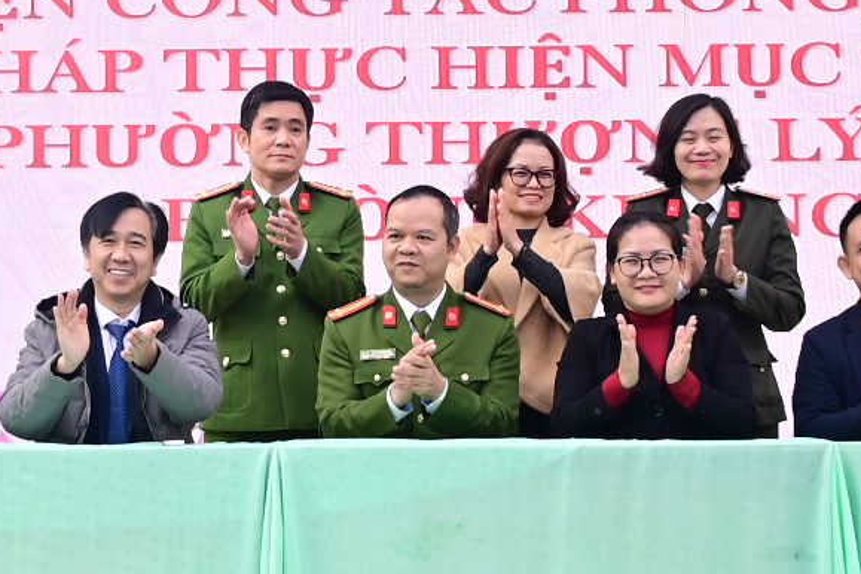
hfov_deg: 13.4
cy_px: 158
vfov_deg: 9.0
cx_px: 277
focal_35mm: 153
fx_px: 3659
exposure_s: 1/200
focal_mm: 30
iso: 320
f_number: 4
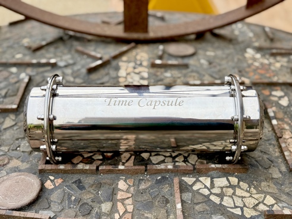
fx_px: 405
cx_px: 146
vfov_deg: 30.3
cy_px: 110
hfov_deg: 39.7
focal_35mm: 48
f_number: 1.78
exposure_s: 1/368
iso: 64
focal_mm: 6.76
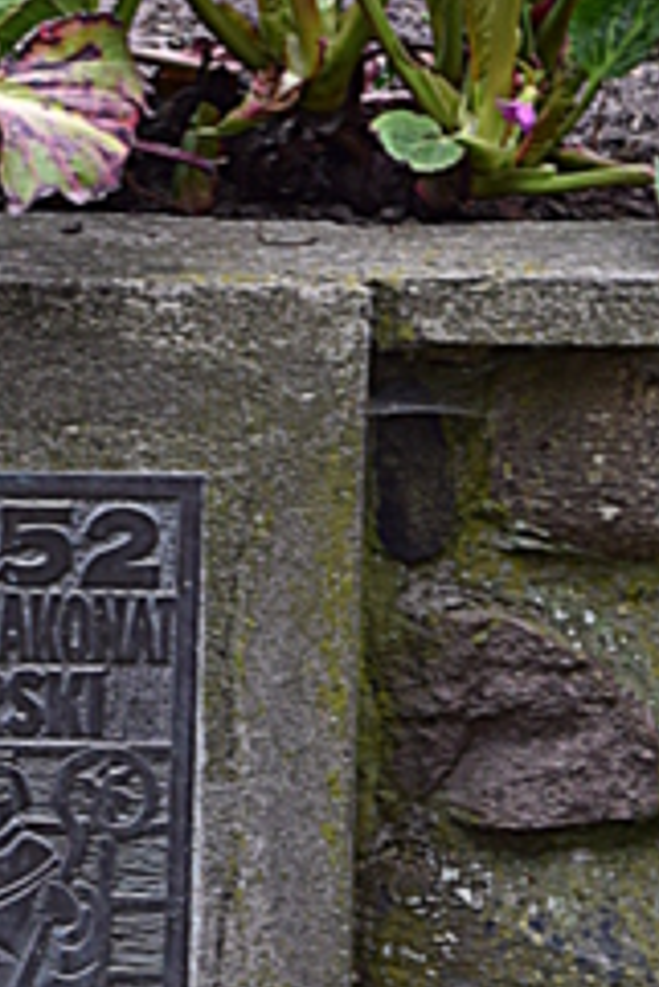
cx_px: -27
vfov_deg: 7.1
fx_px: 7923
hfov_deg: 4.8
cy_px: 577
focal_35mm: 289
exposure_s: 1/40
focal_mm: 58
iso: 400
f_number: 7.1
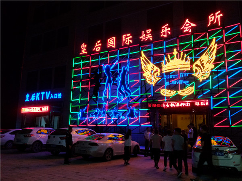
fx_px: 168
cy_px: 90
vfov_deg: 56.8
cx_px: 121
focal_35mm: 24
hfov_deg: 71.6
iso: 303
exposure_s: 1/33
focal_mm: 4.1
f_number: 1.7
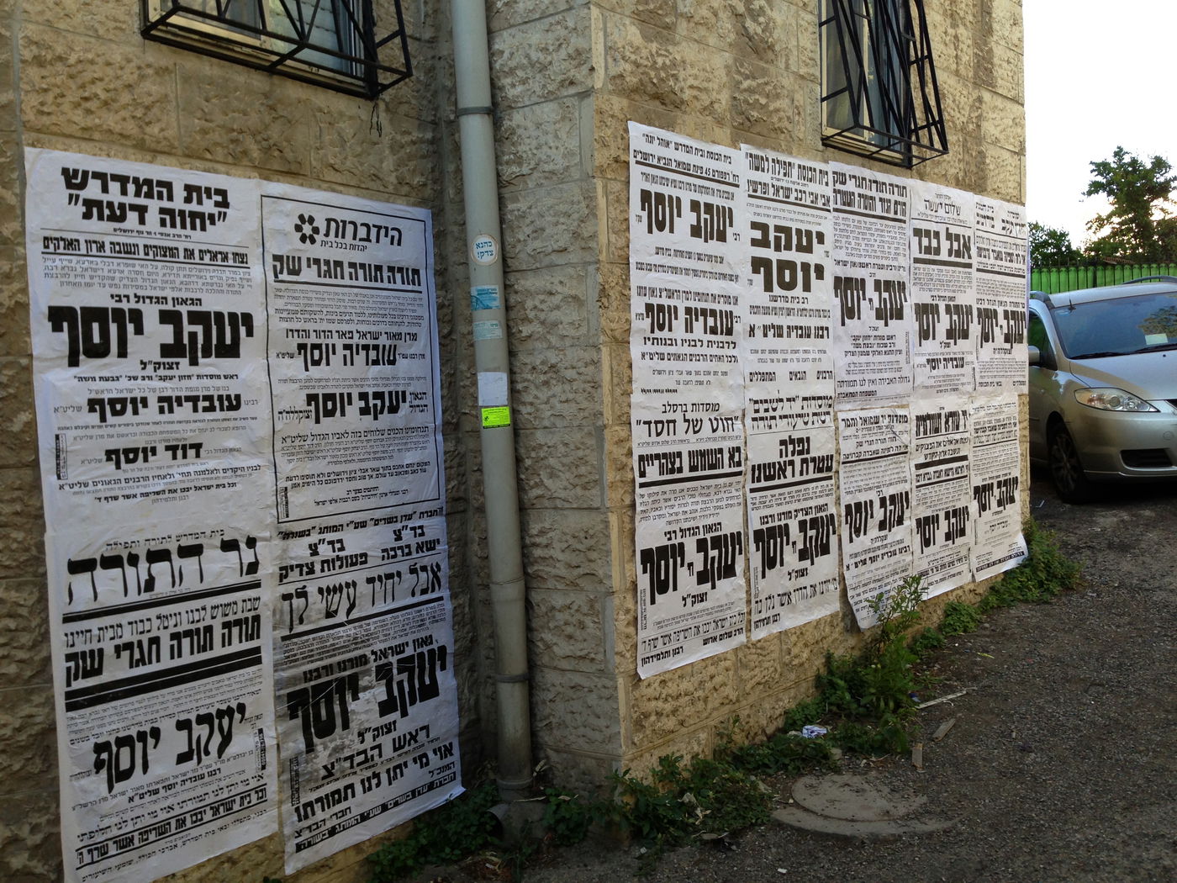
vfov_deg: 42.9
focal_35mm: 33
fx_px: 1122
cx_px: 588
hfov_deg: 55.4
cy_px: 442
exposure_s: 1/208
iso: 50
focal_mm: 4.13
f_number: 2.4
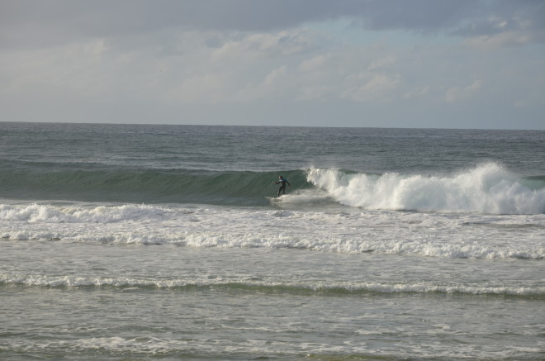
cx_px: 272
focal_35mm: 138
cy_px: 180
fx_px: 2085
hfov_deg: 14.9
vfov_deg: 9.9
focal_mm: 92
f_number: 8
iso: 100
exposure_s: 1/250
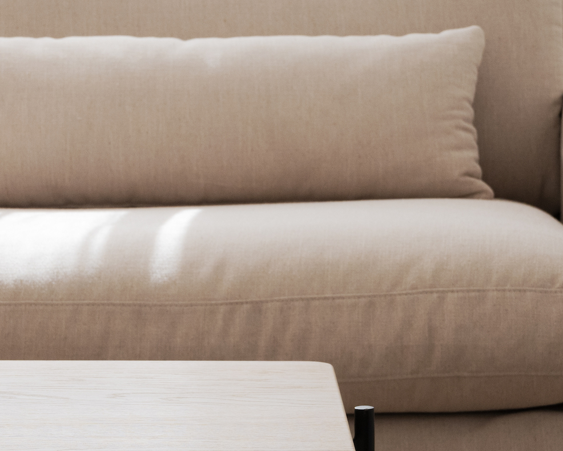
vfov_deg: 8.6
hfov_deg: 10.8
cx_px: 210
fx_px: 2983
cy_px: 167
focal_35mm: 179
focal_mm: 47
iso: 250
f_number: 6.3
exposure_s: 1/500
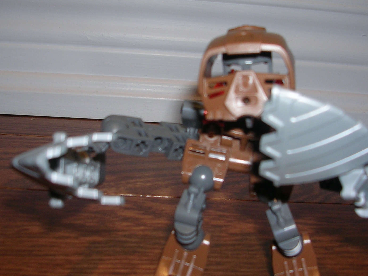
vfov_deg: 29.1
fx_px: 532
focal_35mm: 50
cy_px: 143
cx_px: 193
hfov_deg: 38.2
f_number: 2.8
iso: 50
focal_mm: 5.8
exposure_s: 1/60.1
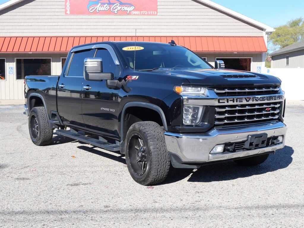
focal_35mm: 46
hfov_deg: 41.2
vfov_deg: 31.5
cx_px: 152
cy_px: 114
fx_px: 404
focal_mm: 23
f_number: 8
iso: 200
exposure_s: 1/250
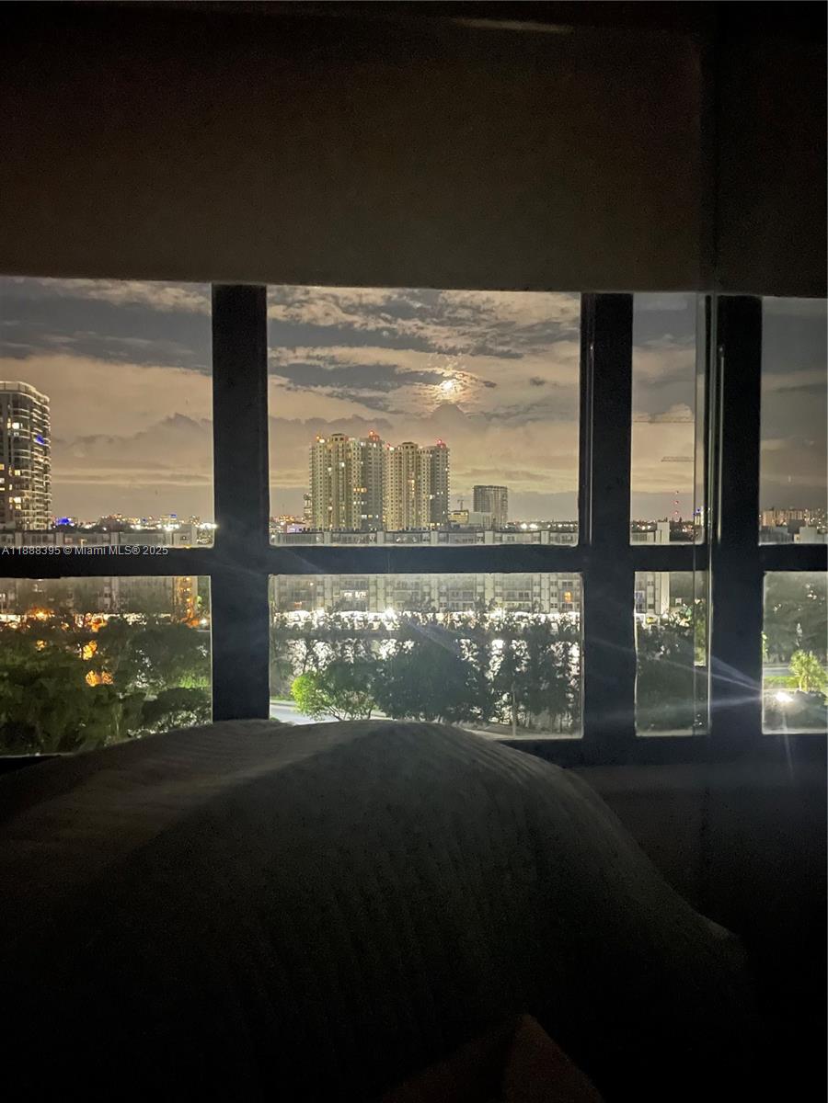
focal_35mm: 26
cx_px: 414
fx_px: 829
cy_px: 552
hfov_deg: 53.1
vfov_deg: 67.3
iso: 2000
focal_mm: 4.2
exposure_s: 1/8
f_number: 1.6
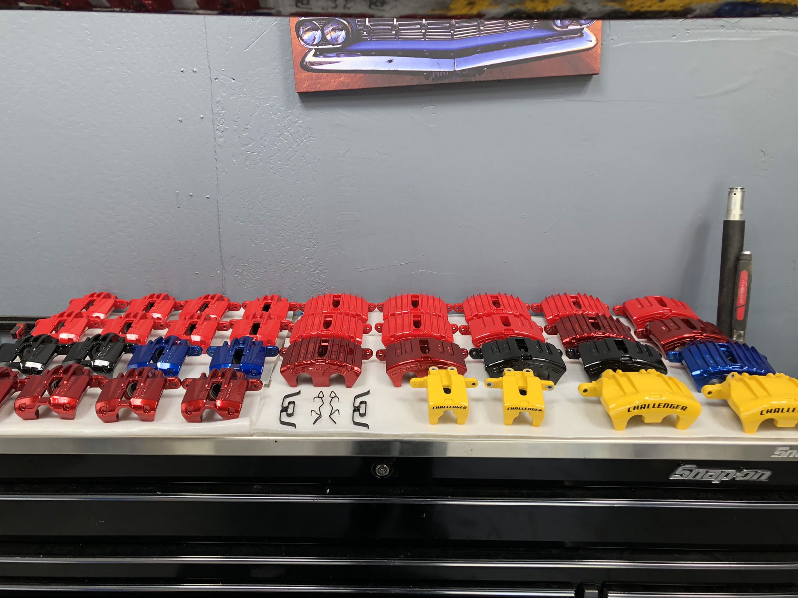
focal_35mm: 28
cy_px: 299
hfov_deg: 63.4
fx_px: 645
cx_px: 399
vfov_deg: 49.7
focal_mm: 3.99
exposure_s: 1/120
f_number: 1.8
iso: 64
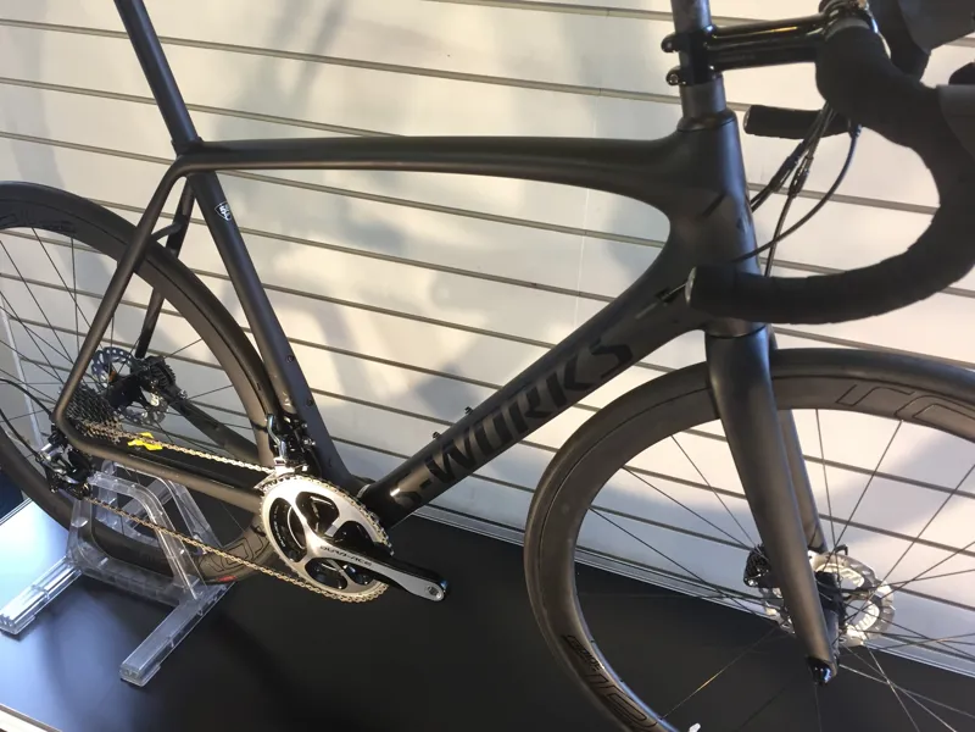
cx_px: 488
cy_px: 366
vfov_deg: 48.2
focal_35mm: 29
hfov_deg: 61.7
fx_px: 817
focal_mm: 4.15
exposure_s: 1/33
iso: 100
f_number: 2.2
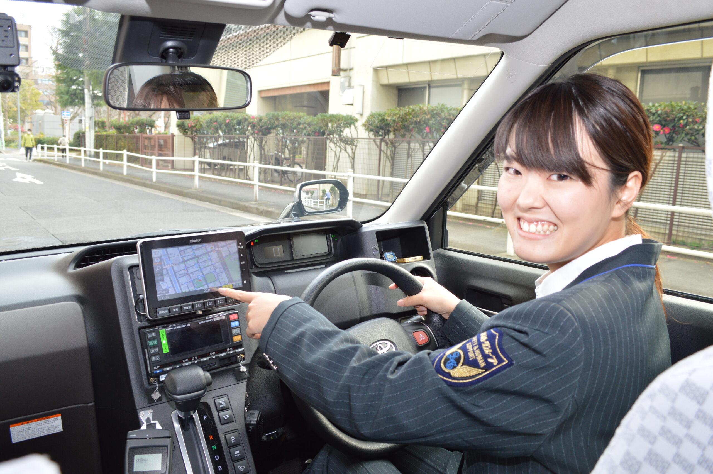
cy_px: 237
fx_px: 534
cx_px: 356
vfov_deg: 47.8
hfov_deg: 67.4
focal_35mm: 27
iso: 400
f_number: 5
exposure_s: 1/100
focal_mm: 18
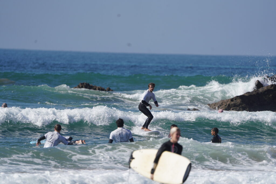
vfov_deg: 2.7
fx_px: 3972
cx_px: 138
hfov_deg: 4.0
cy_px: 92
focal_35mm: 518
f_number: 6.3
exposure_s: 1/1000
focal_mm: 518
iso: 160
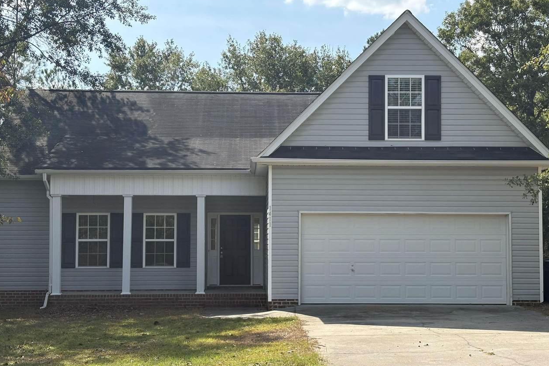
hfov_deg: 36.3
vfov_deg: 24.6
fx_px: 839
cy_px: 189
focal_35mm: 55
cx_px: 276
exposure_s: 1/2747
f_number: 1.6
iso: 50
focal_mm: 5.96
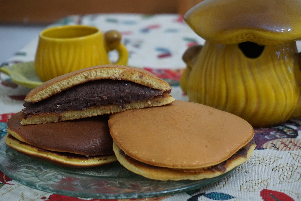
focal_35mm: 75
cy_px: 100
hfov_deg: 27.0
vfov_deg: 18.2
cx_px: 150
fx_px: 627
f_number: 5.6
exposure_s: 1/40
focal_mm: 50
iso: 3200
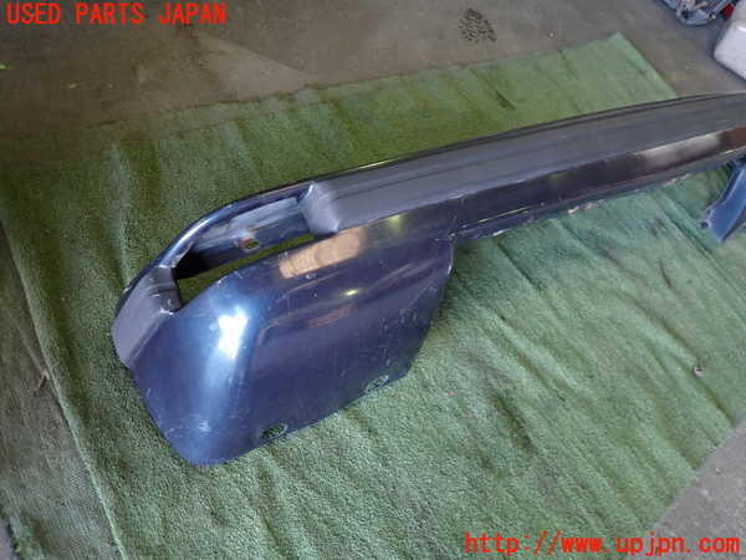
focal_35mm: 25
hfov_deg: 69.4
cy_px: 280
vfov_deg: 54.9
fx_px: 539
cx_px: 373
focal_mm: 4.5
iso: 250
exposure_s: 1/30
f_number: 2
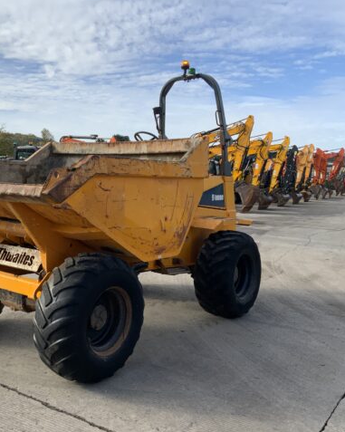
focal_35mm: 38
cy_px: 216
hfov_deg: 38.7
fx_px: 485
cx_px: 115
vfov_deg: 48.0
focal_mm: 3
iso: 16
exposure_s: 1/1279
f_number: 1.8
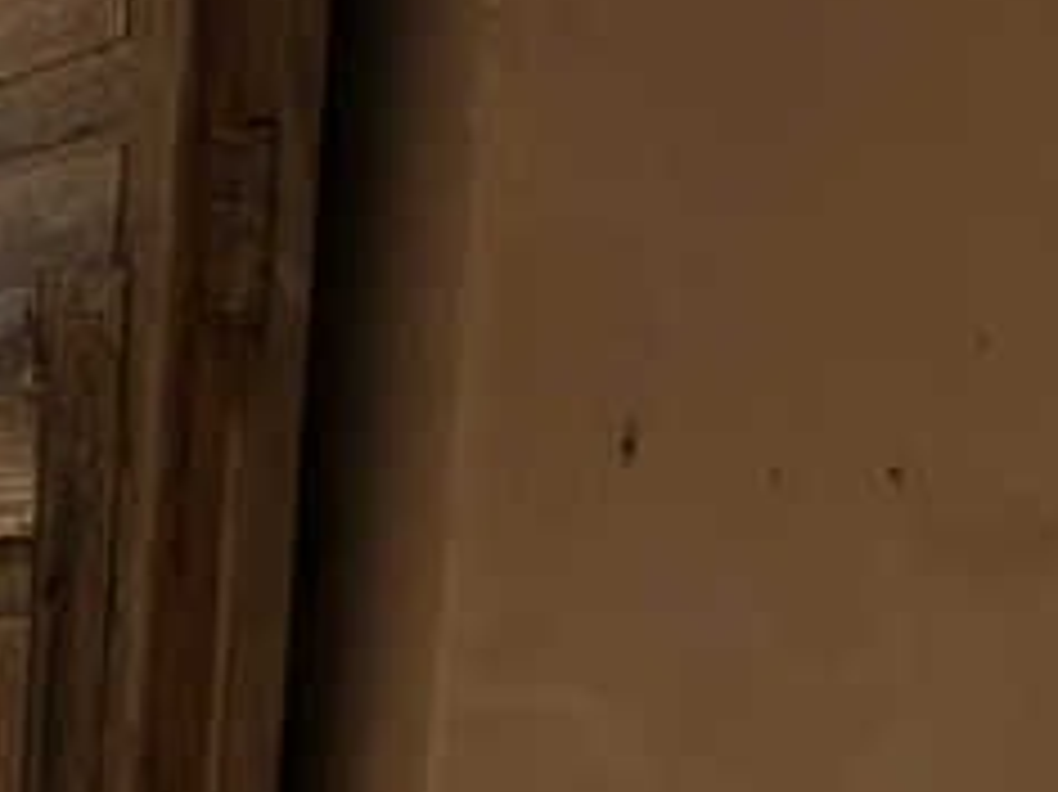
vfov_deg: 10.0
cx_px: -1049
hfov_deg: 12.2
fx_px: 4368
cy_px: 1269
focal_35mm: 143
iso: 20
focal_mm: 3.99
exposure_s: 1/324
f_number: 1.8
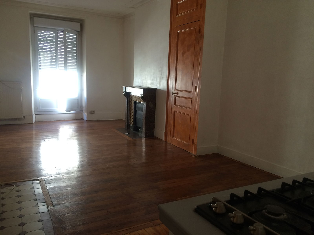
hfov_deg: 61.7
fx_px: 263
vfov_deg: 48.2
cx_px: 157
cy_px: 118
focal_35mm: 29
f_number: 2.2
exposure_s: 1/30
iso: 64
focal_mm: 4.15
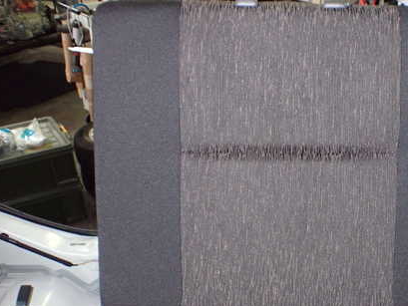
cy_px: 192
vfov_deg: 32.7
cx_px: 292
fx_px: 519
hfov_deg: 42.0
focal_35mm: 44
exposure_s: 1/30
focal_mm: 5.4
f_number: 6.3
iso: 800
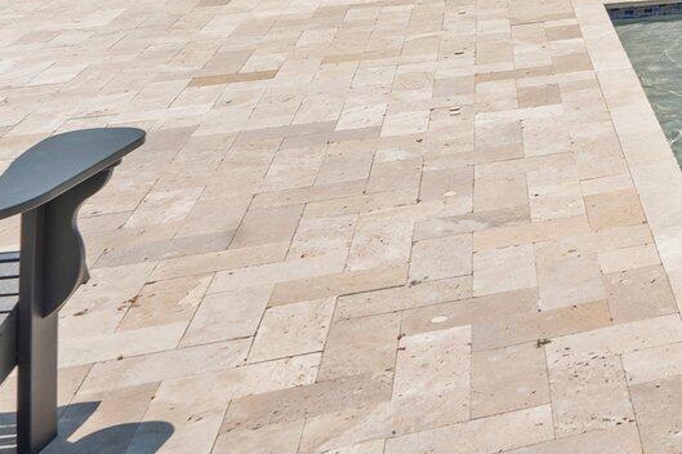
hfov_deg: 23.7
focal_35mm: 64
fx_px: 1210
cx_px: 1073
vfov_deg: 18.1
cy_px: -287
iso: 100
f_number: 9
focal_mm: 16.5
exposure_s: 1/100
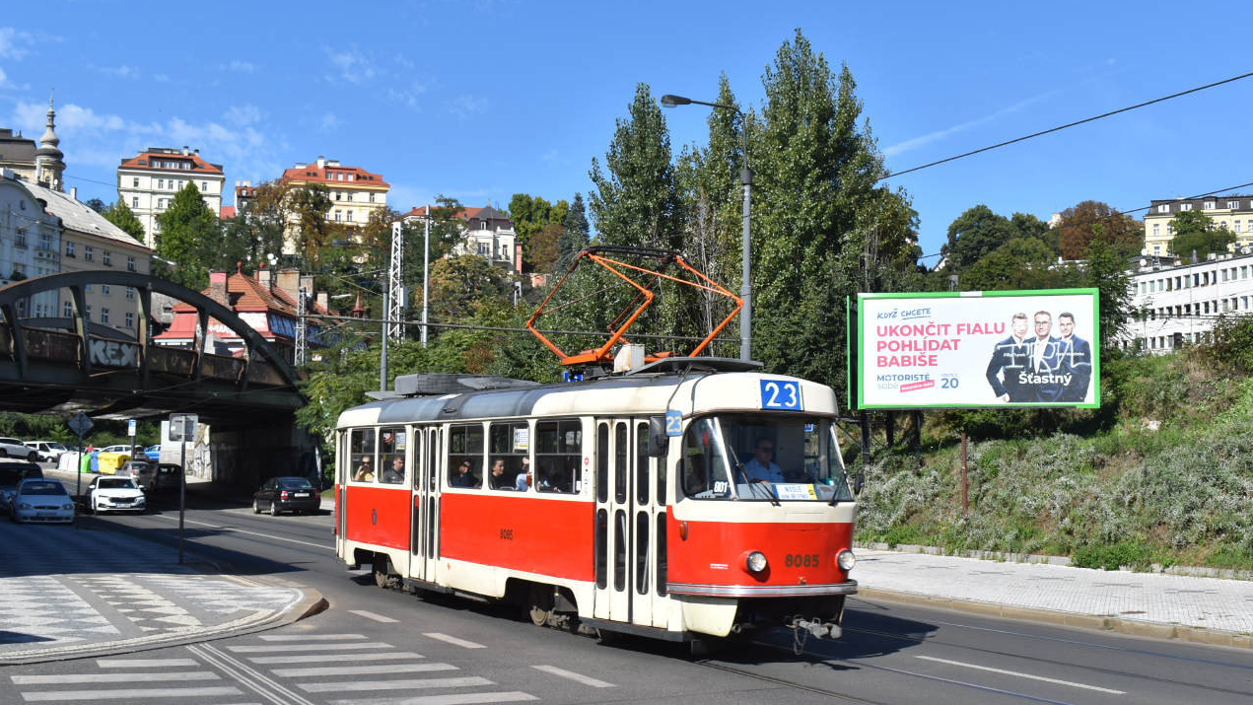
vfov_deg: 26.5
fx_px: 1495
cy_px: 375
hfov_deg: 45.5
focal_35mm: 45
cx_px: 640
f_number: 10
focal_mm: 28
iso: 200
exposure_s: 1/400
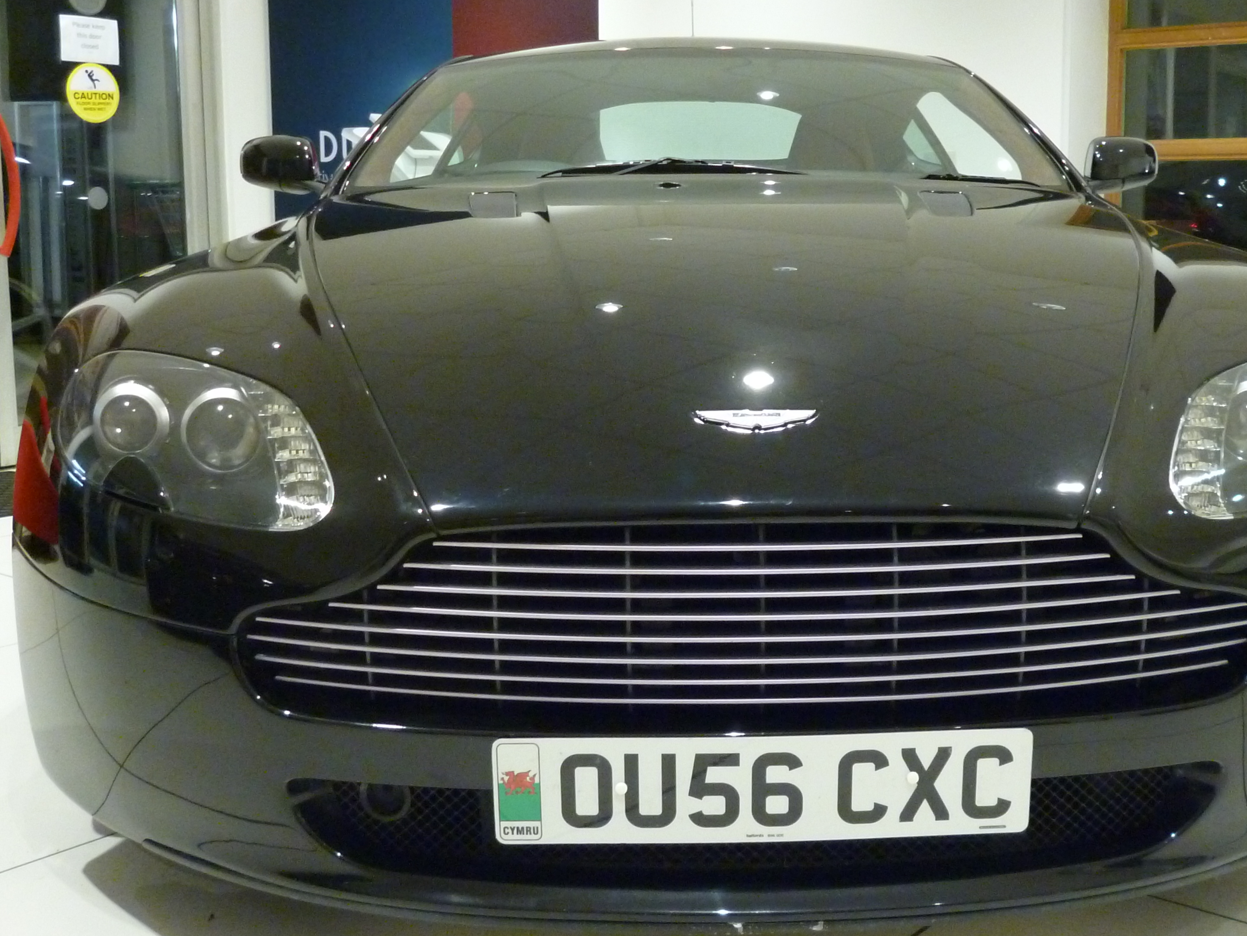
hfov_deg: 44.6
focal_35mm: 42
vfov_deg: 34.3
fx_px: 1513
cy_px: 422
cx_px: 734
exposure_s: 1/40
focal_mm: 5
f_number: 3.1
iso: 400
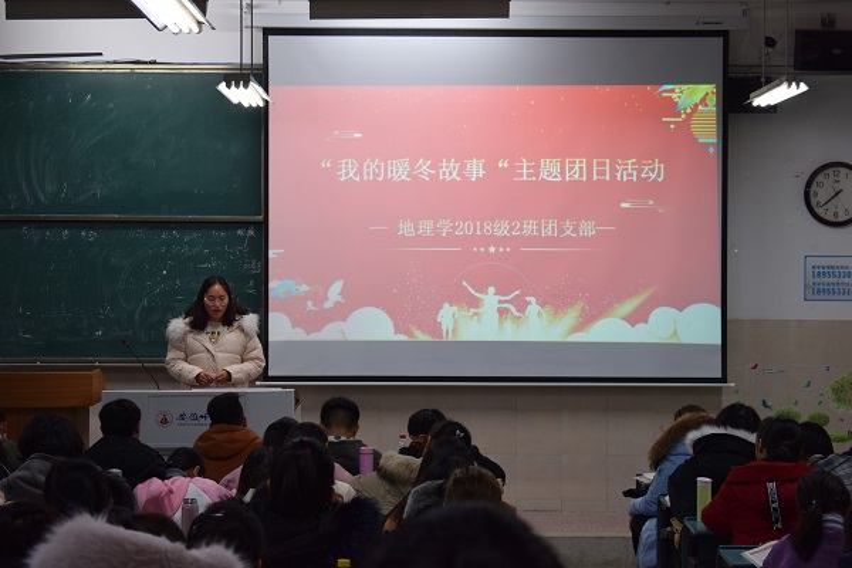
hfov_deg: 24.6
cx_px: 426
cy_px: 284
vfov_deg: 16.6
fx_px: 1952
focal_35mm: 82
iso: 900
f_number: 5.6
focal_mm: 55
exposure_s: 1/60
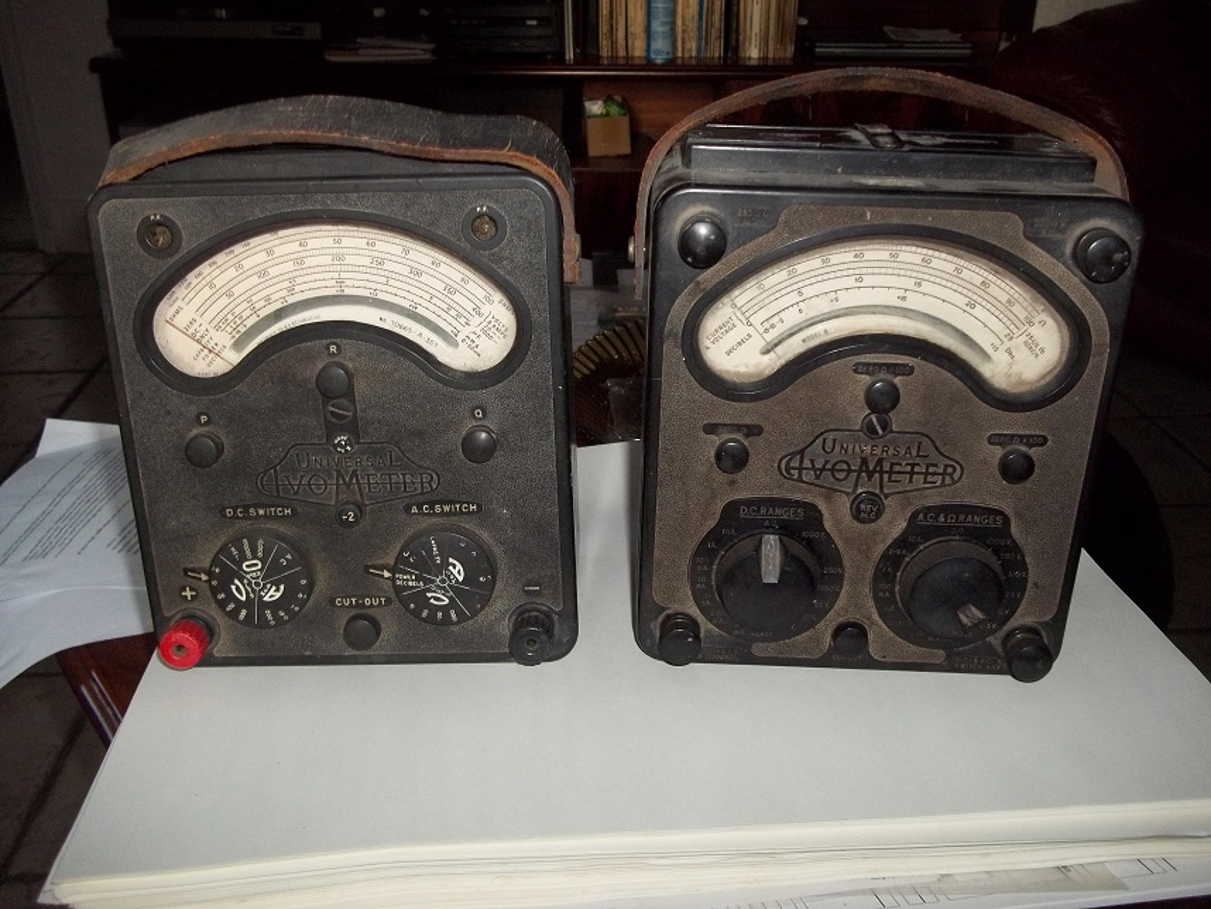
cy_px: 454
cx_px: 606
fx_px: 1120
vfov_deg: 44.2
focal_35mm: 32
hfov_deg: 56.8
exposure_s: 1/30
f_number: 2.9
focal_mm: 5.7
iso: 160
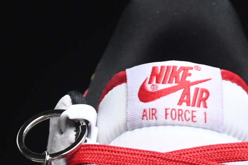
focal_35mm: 363
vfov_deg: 3.7
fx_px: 2500
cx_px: 296
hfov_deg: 5.7
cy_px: 391
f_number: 6.3
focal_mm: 50
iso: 160
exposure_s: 1/50
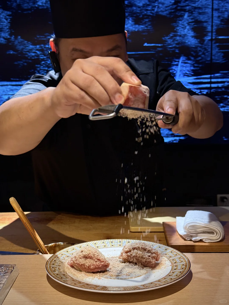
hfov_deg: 30.3
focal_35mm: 48
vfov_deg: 39.7
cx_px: 114
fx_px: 423
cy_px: 152
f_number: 1.78
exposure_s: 1/50
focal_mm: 6.76
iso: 100
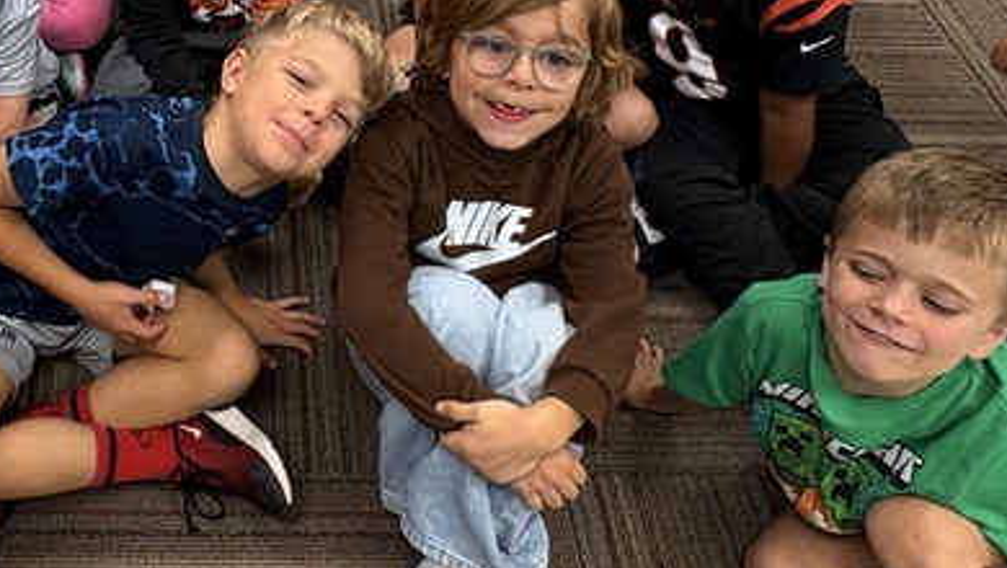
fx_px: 1069
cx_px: 222
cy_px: 101
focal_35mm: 40
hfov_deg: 48.0
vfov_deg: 29.0
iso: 200
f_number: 2.2
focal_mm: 2.22
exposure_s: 1/60
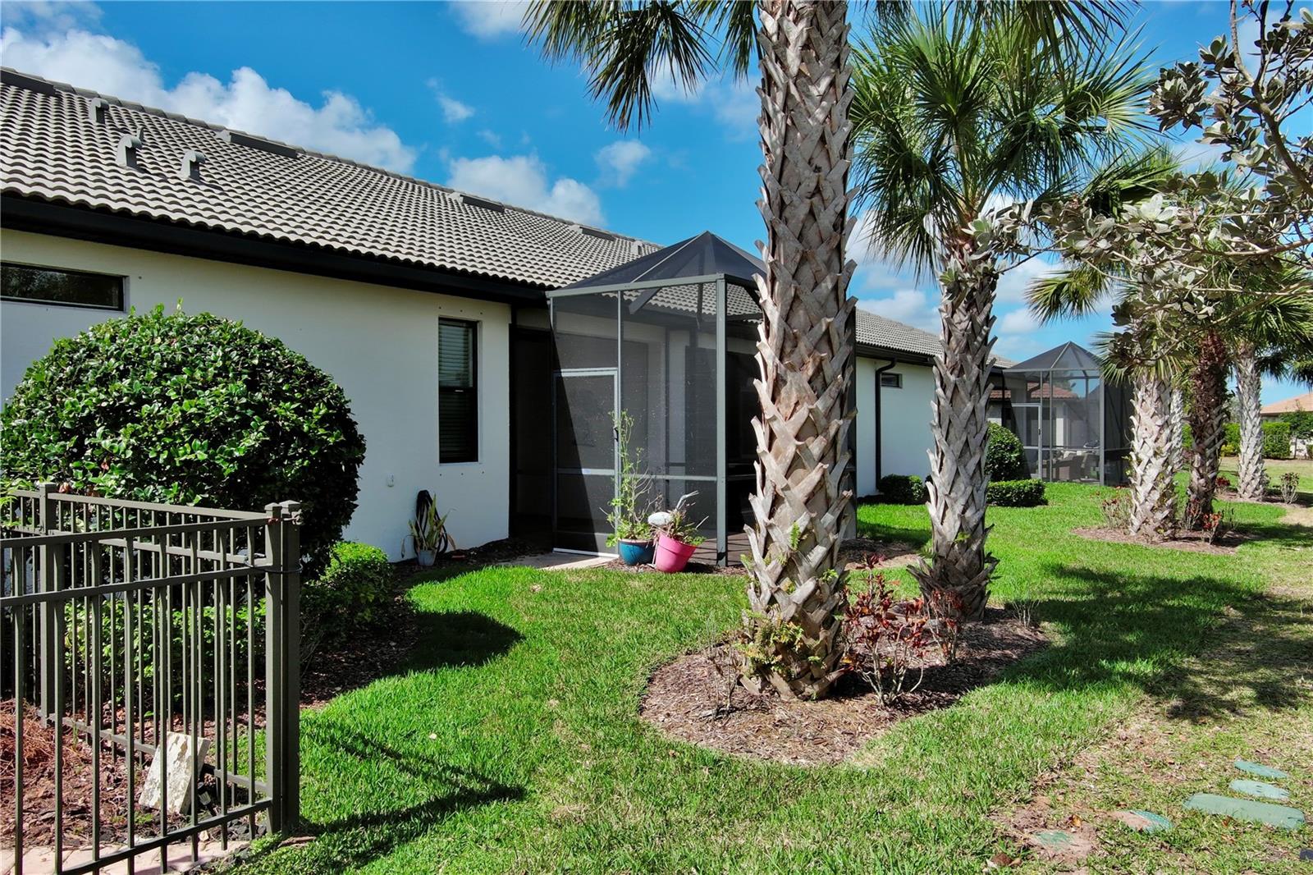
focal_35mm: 29
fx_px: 1057
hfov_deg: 63.7
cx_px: 656
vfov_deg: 44.9
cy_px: 438
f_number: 9
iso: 100
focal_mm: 10.57
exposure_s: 1/320
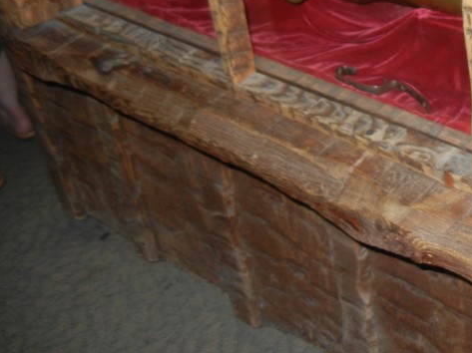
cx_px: 462
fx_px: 886
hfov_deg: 28.2
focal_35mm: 65
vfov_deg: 21.9
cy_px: 19
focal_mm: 5.4
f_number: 3.5
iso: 200
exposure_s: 1/30
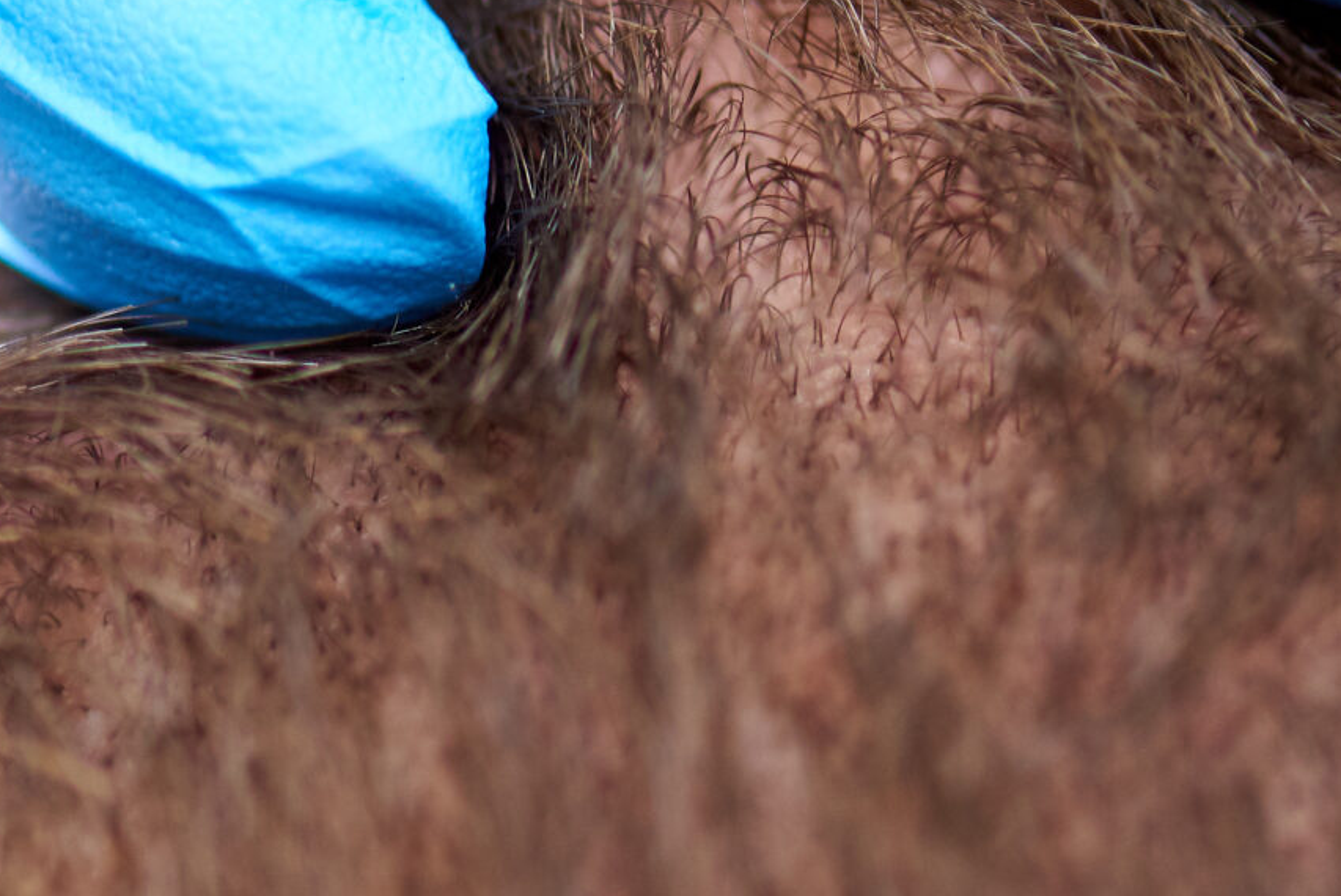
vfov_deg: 4.4
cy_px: 455
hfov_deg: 6.5
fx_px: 11741
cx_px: -401
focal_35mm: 315
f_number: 3.2
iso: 400
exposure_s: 1/100
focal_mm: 105
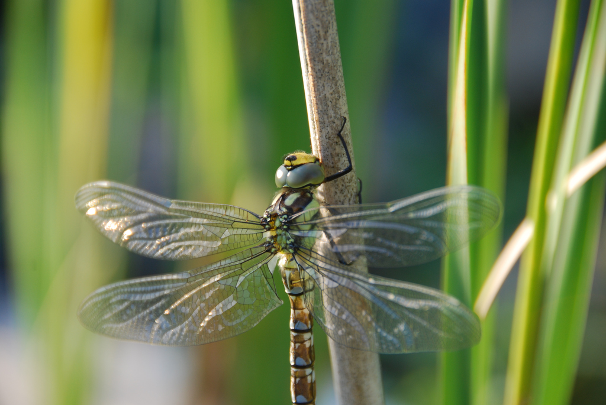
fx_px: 5055
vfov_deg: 4.6
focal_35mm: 300
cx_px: 303
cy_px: 202
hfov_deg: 6.9
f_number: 6.3
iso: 200
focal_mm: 200
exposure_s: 1/125
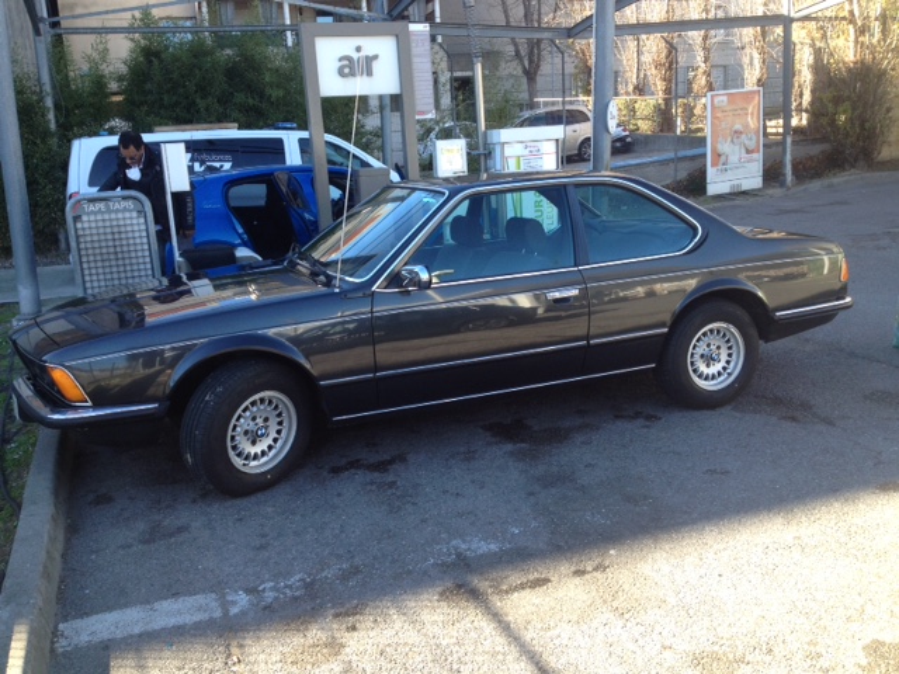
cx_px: 450
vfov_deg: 40.7
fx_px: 909
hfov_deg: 52.6
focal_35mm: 35
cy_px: 337
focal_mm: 4.28
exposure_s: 1/213
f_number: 2.4
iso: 50
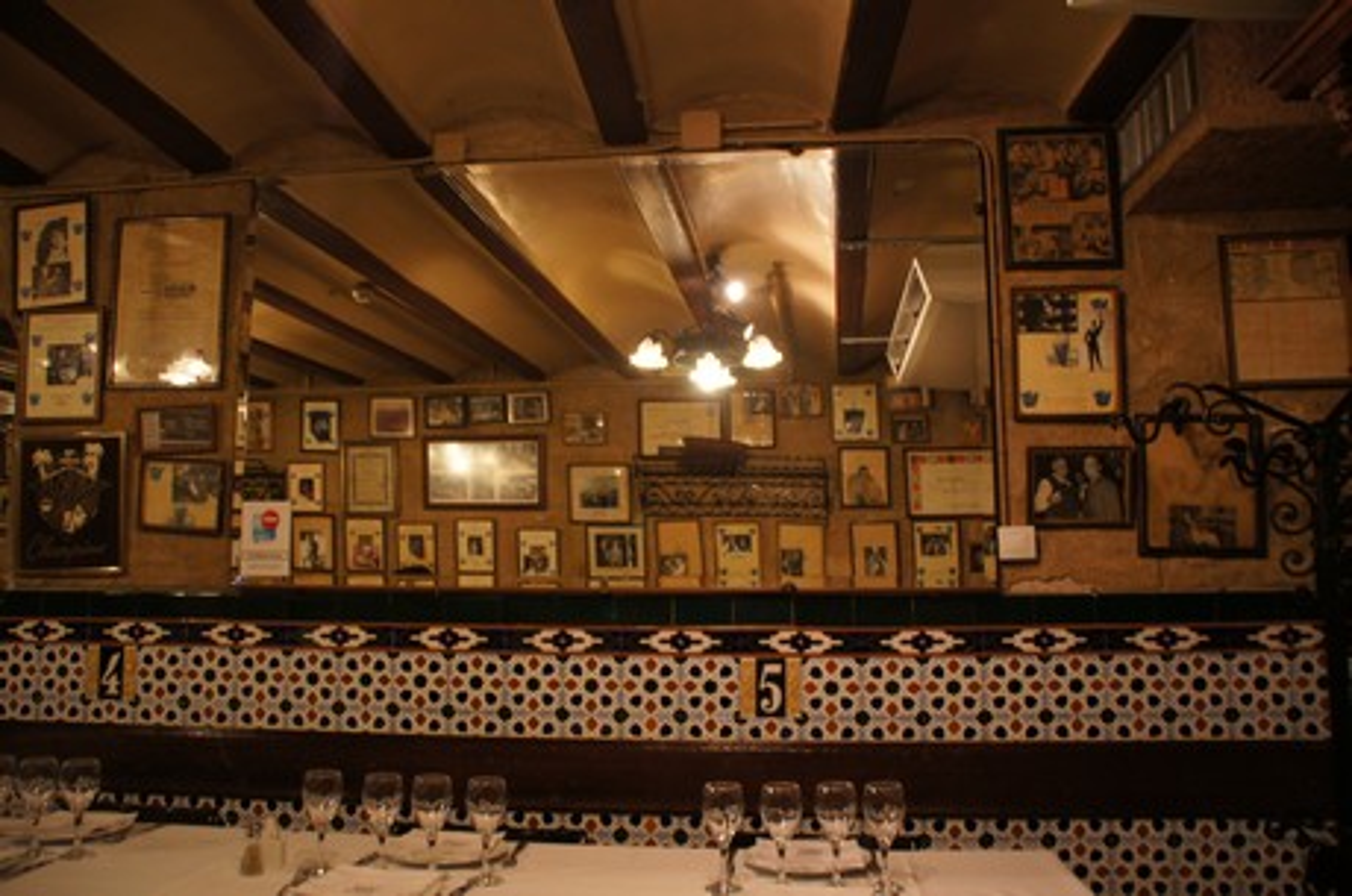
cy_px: 448
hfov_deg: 67.5
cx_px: 676
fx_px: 1012
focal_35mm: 27
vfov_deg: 47.8
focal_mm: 18
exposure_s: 1/30
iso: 800
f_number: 3.5
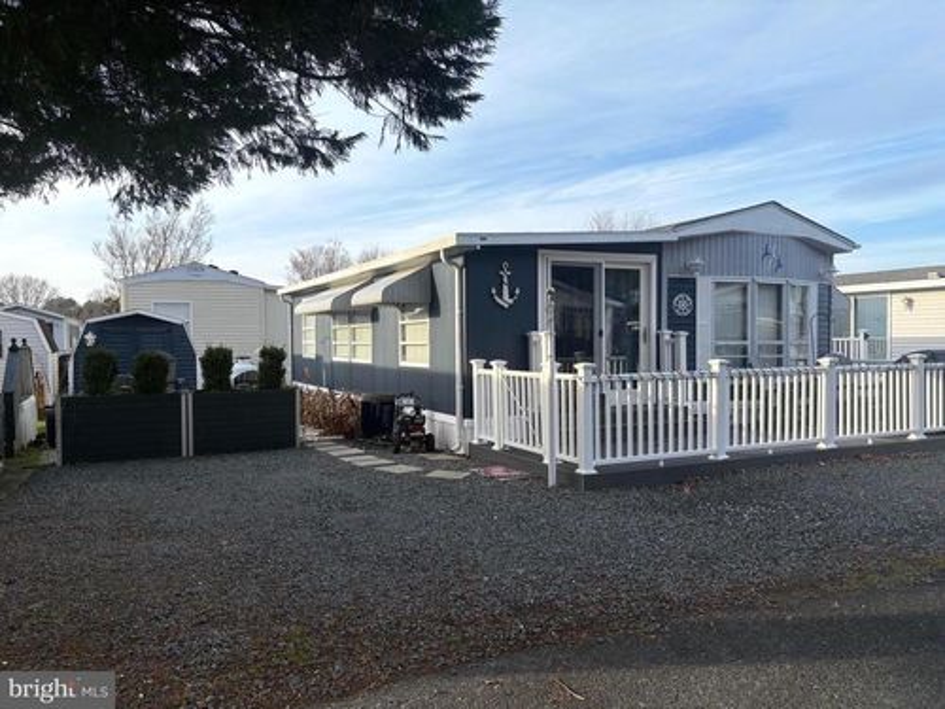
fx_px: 710
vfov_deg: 53.1
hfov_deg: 67.3
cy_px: 354
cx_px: 472
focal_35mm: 26
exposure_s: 1/1706
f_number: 1.6
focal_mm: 5.96
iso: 50
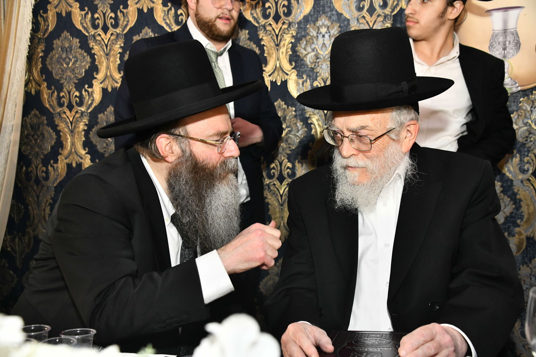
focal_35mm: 42
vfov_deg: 31.9
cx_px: 268
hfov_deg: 46.4
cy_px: 178
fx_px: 625
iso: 2500
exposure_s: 1/100
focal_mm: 42
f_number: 5.6
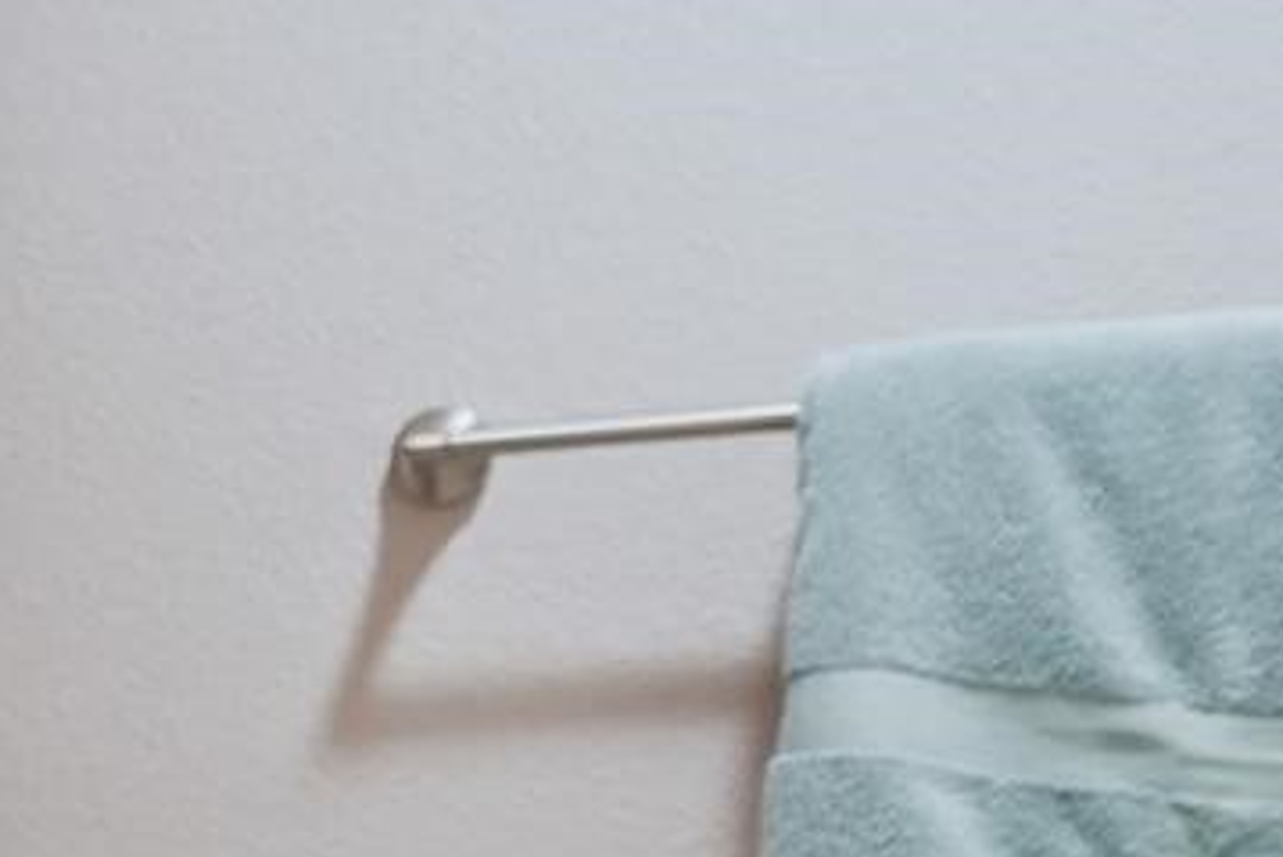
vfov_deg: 16.6
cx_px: -814
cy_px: 898
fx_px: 2852
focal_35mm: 80
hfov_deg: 20.4
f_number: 2.8
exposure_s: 1/25
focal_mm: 14
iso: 1250
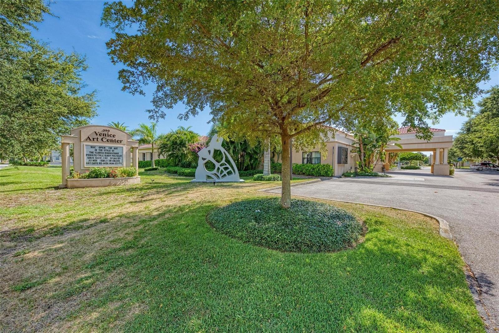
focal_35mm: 14
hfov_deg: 104.2
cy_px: 166
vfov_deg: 81.3
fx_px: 194
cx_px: 250
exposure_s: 1/100
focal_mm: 14
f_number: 7.1
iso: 400
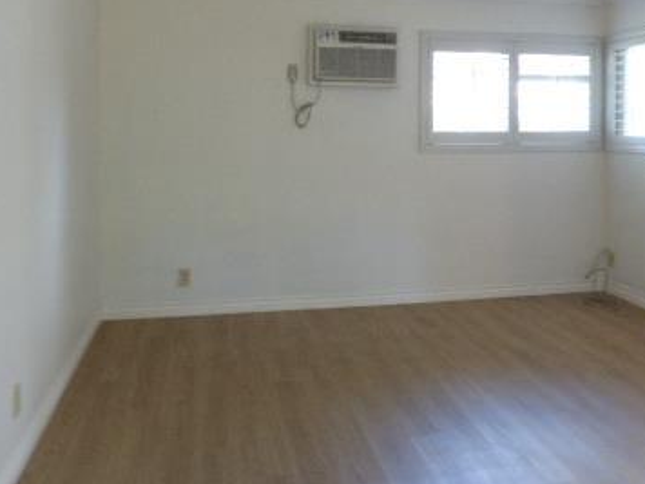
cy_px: 136
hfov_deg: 51.2
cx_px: 368
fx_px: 671
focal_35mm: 36
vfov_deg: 38.9
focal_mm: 3.58
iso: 200
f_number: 3.2
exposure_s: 1/13
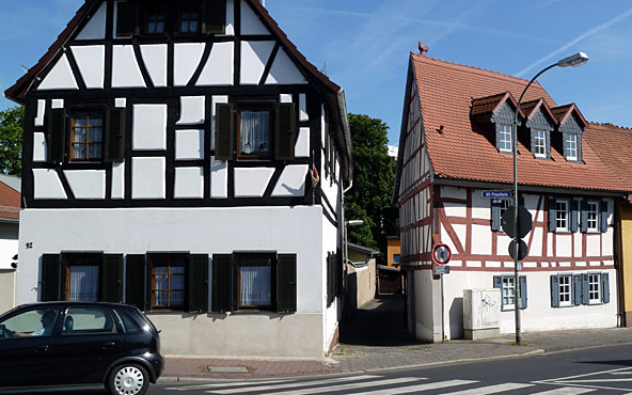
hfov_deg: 46.2
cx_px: 313
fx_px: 741
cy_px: 186
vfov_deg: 29.9
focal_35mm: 43
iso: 80
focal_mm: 6.5
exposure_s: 1/500
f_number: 5
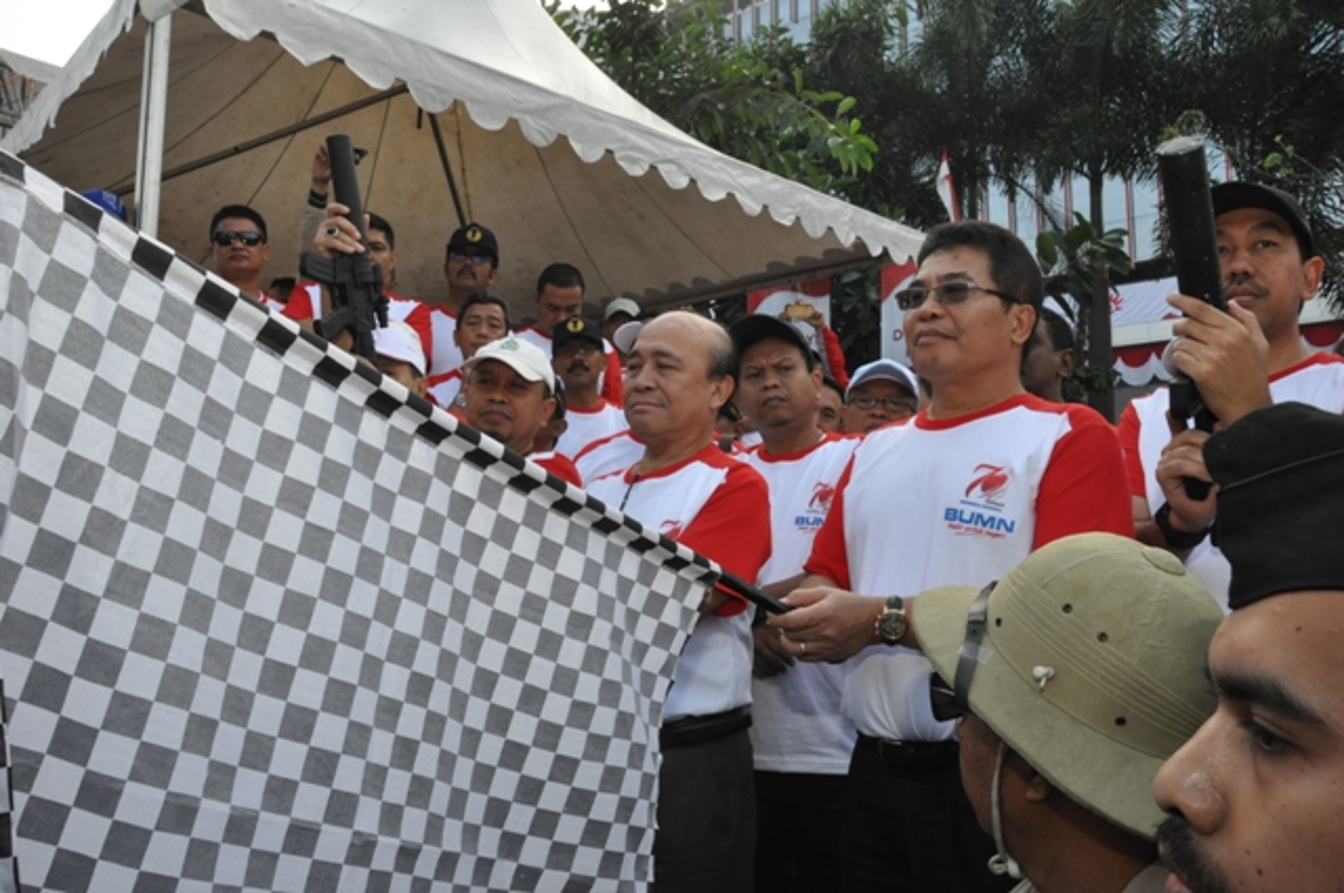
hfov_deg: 67.4
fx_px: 1007
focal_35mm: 27
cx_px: 672
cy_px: 446
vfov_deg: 47.8
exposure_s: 1/200
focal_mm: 18
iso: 1000
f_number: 14
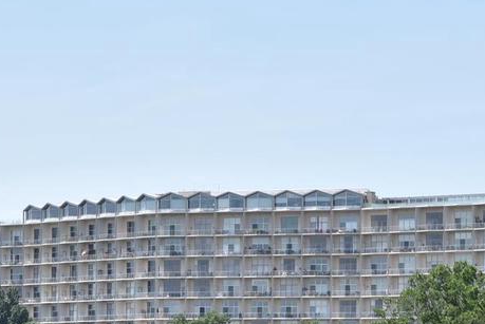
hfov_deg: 12.6
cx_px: 222
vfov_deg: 8.4
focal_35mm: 163
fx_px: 2198
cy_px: 312
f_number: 10
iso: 200
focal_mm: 52
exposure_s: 1/400
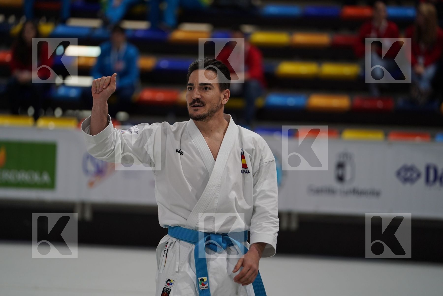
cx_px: 222
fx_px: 2067
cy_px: 148
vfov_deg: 8.2
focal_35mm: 168
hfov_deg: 12.2
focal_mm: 168
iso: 500
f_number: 2.8
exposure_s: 1/500
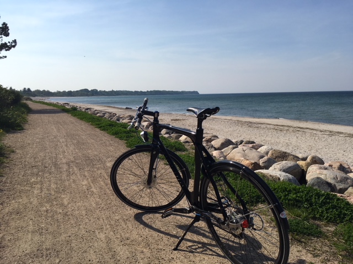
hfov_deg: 61.7
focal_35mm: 29
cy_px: 132
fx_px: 296
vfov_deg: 48.2
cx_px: 176
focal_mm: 4.15
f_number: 2.2
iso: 25
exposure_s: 1/3077
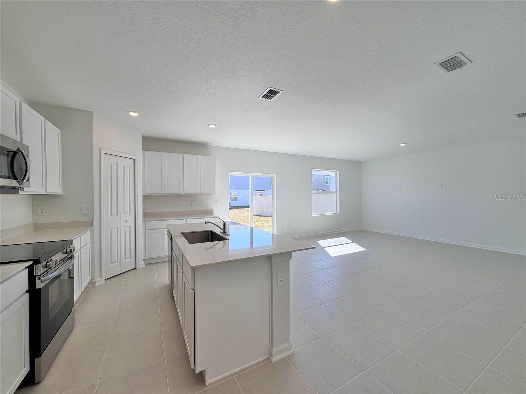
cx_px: 263
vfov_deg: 85.7
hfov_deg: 102.1
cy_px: 197
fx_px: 213
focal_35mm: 14
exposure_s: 1/280
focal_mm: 2.22
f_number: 2.2
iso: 50
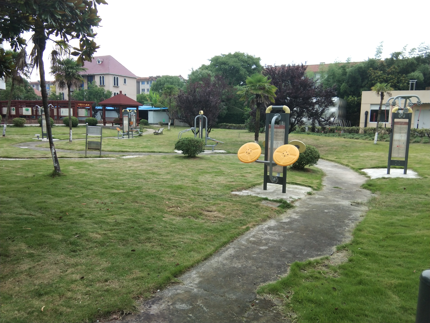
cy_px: 162
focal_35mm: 31
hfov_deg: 58.4
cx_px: 215
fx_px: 385
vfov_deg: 45.4
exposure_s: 1/50
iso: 50
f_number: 2.2
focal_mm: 3.69
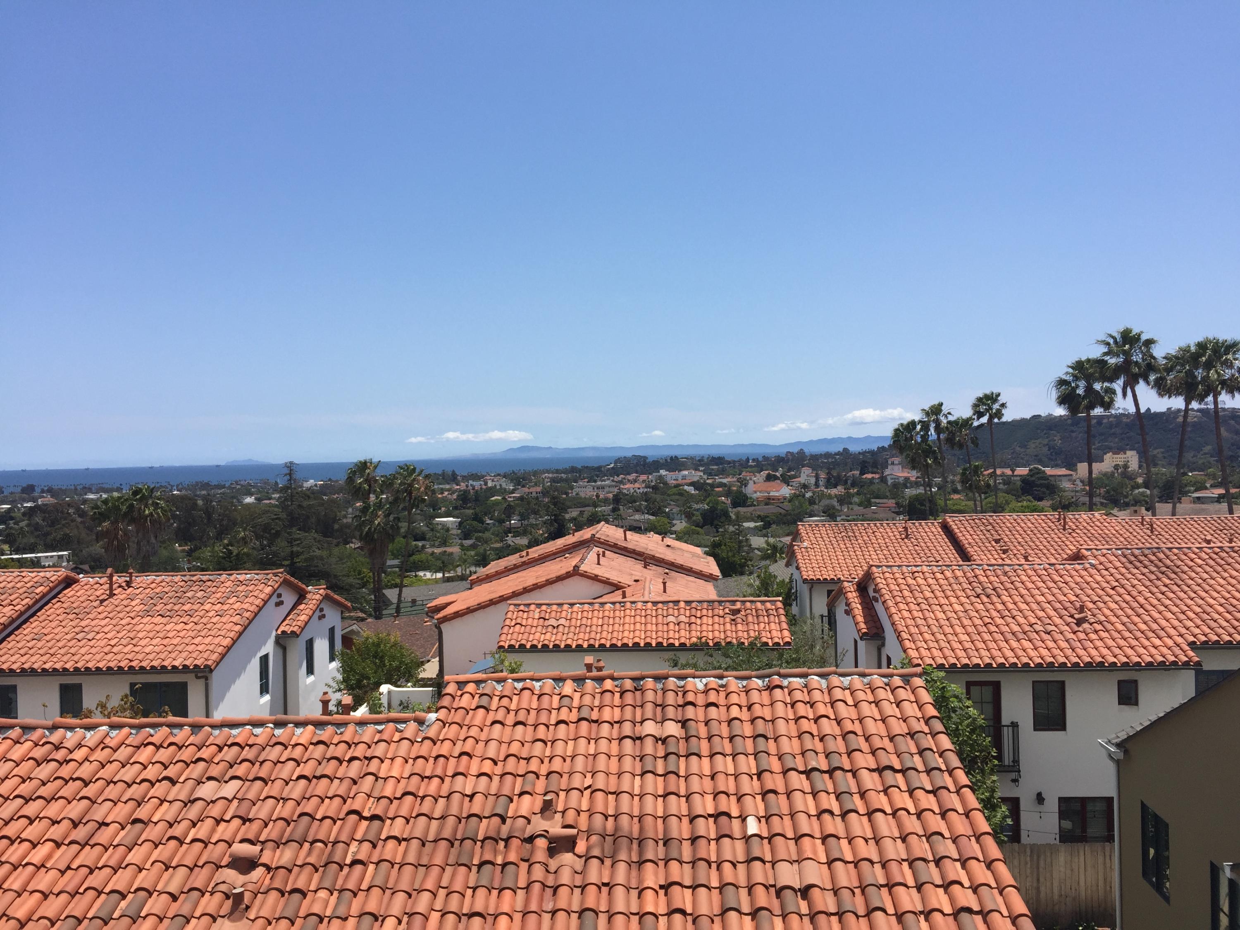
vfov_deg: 48.2
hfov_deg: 61.7
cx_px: 620
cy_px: 465
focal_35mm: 29
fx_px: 1039
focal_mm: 4.15
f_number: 2.2
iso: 32
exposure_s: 1/2639
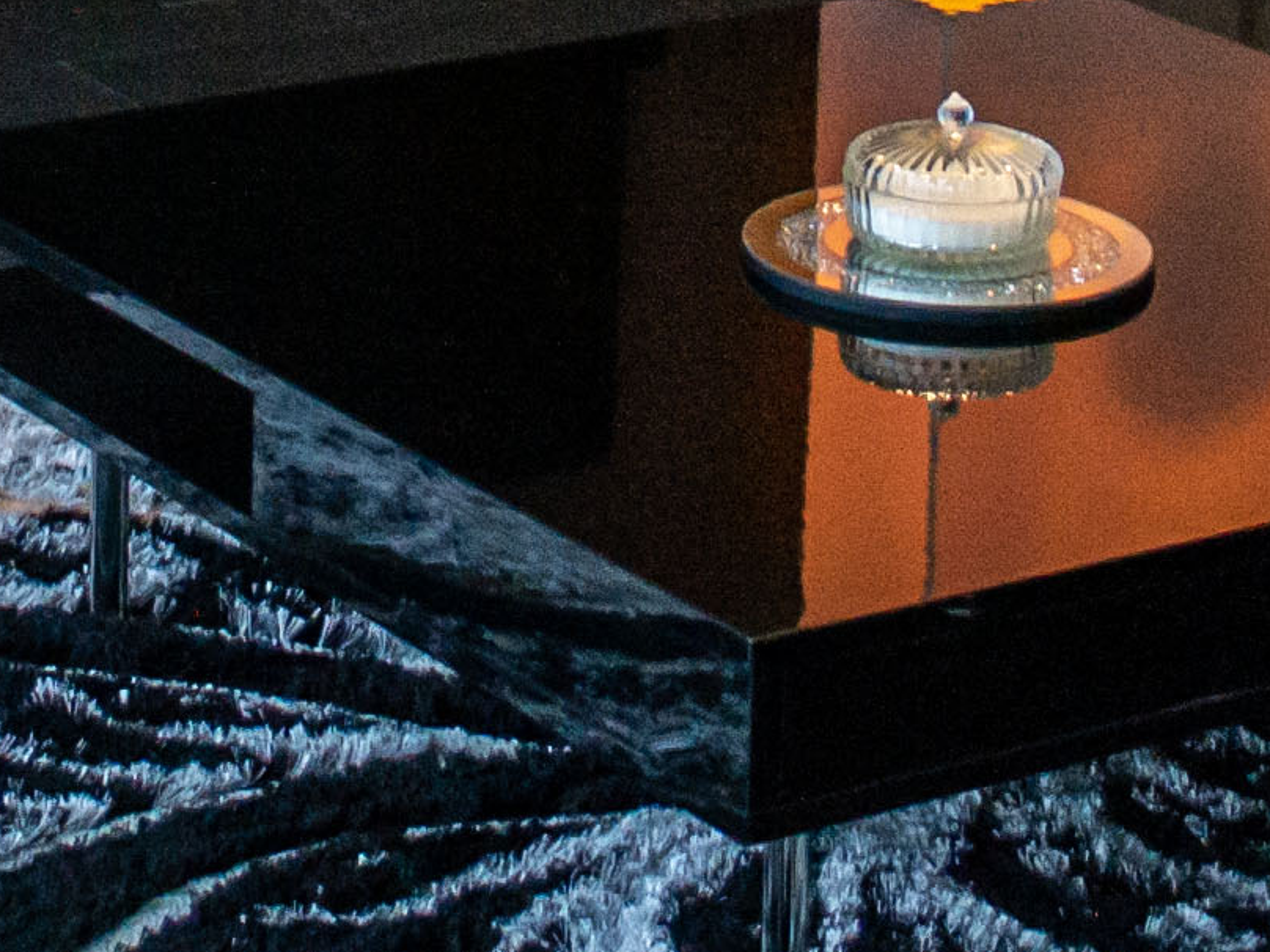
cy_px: -834
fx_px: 5430
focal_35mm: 148
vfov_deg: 9.5
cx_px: 332
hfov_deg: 13.3
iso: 1600
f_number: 3.5
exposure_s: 1/50
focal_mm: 18
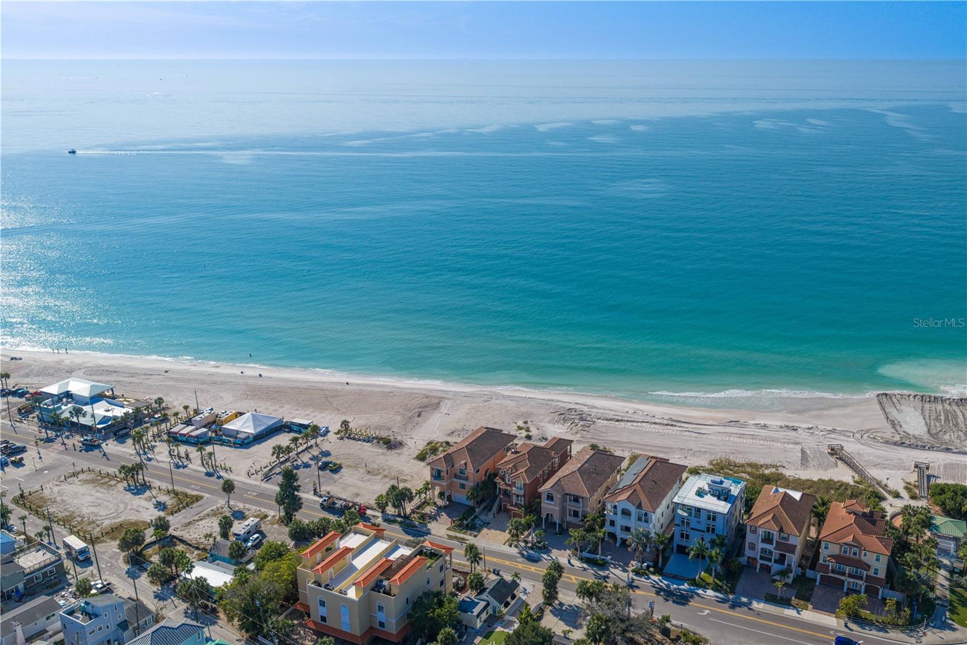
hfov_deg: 65.5
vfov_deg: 46.4
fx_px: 752
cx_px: 484
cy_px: 322
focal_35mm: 28
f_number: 2.8
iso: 200
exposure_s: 1/3200
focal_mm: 14.45
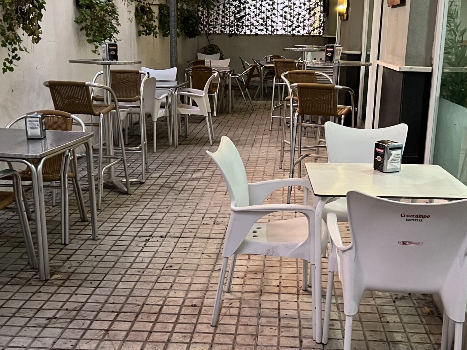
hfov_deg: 39.7
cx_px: 243
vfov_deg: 30.2
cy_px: 203
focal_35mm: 48
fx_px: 648
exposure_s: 1/50
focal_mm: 5.7
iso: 400
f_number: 1.5
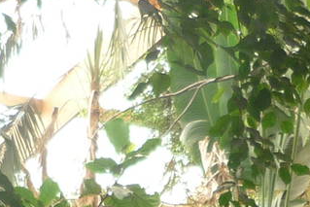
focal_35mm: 172
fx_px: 1482
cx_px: 161
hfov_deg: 11.9
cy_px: 502
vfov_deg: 7.5
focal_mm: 5.5
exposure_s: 1/30
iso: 100
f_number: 2.8
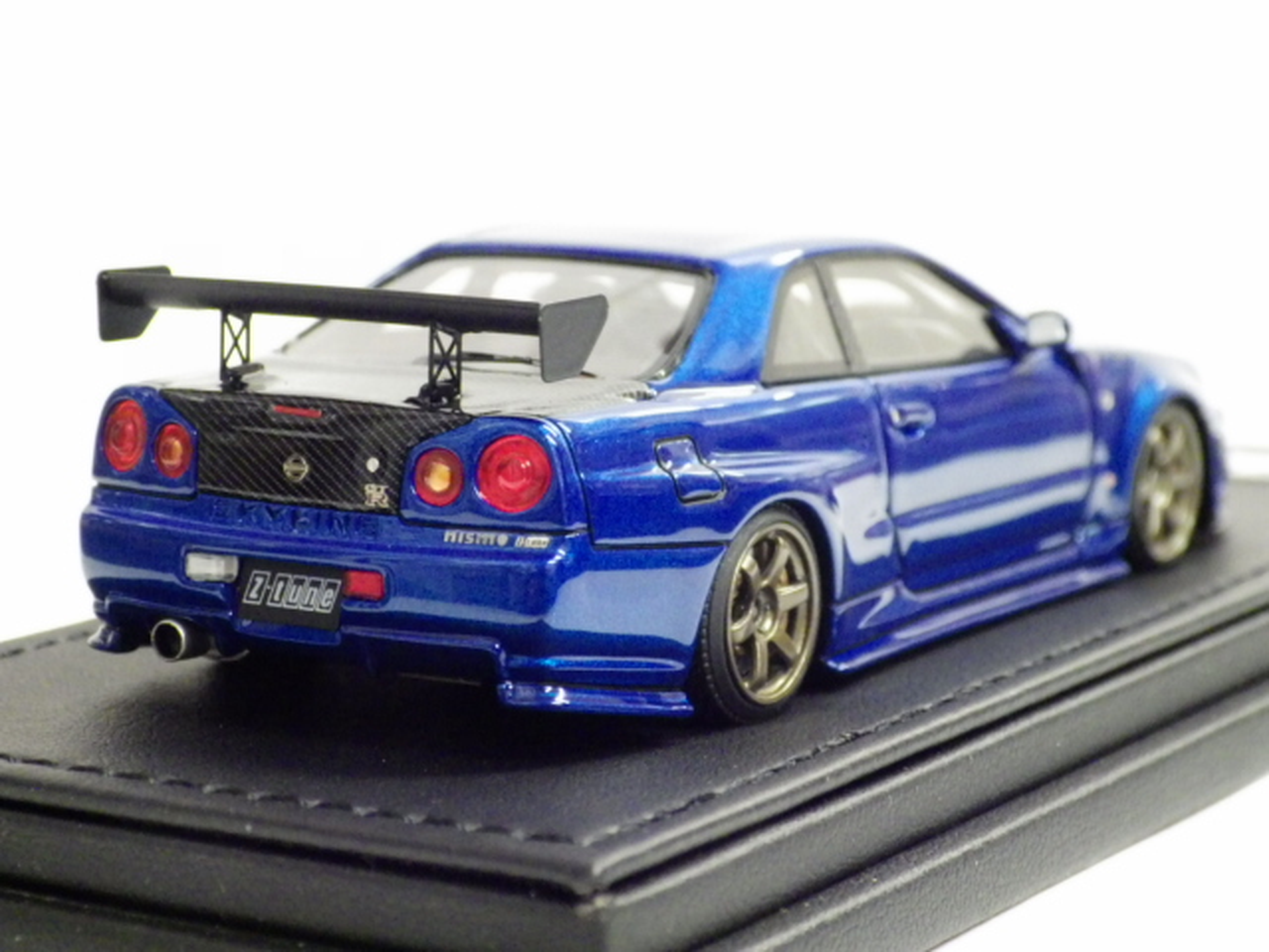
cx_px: 634
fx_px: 3776
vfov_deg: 14.4
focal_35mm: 103
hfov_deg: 19.1
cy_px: 476
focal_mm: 18.4
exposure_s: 1/25
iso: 1600
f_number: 4.6
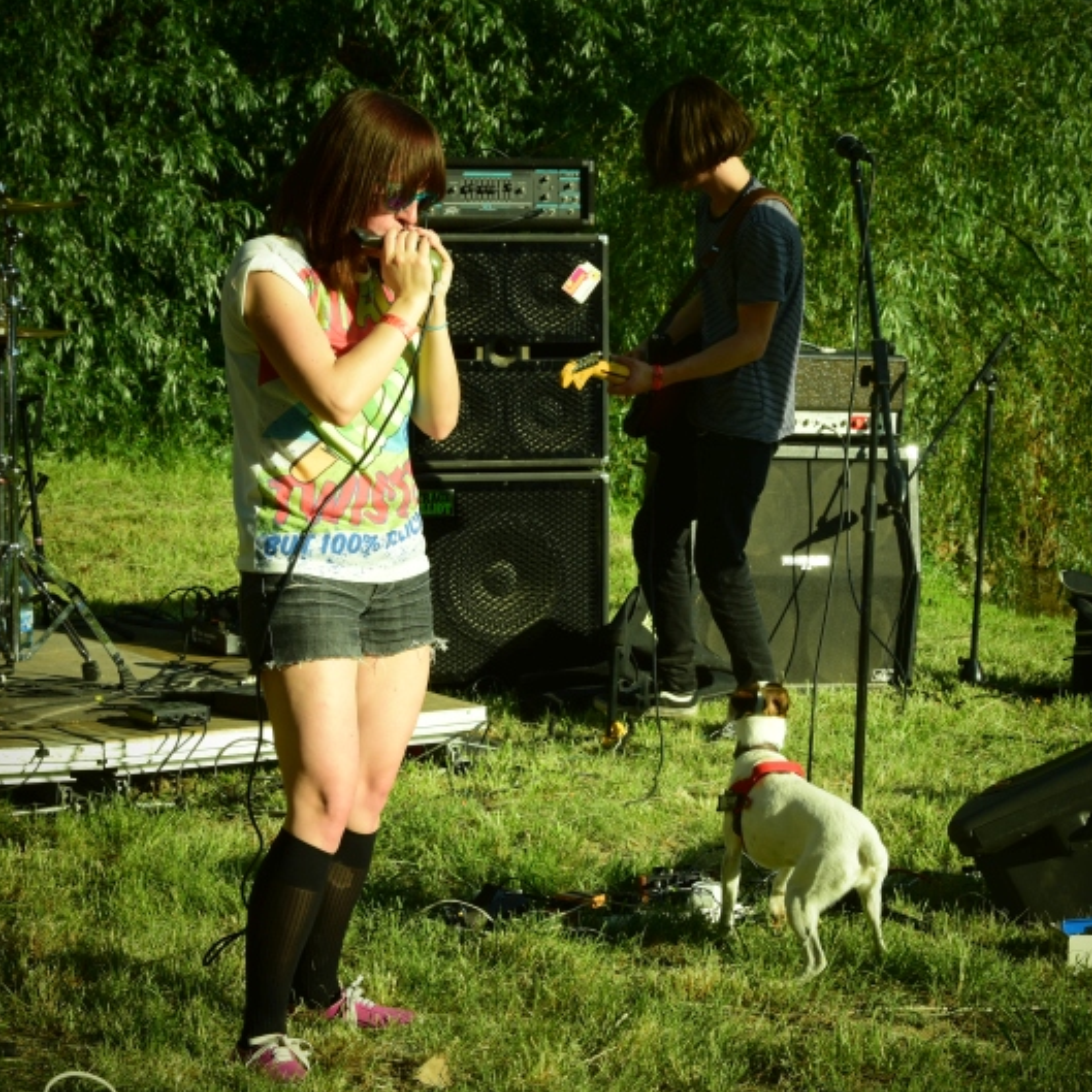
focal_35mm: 81
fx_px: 2891
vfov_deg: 21.4
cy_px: 546
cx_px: 599
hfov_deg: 21.4
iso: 200
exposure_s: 1/320
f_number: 9
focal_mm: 42
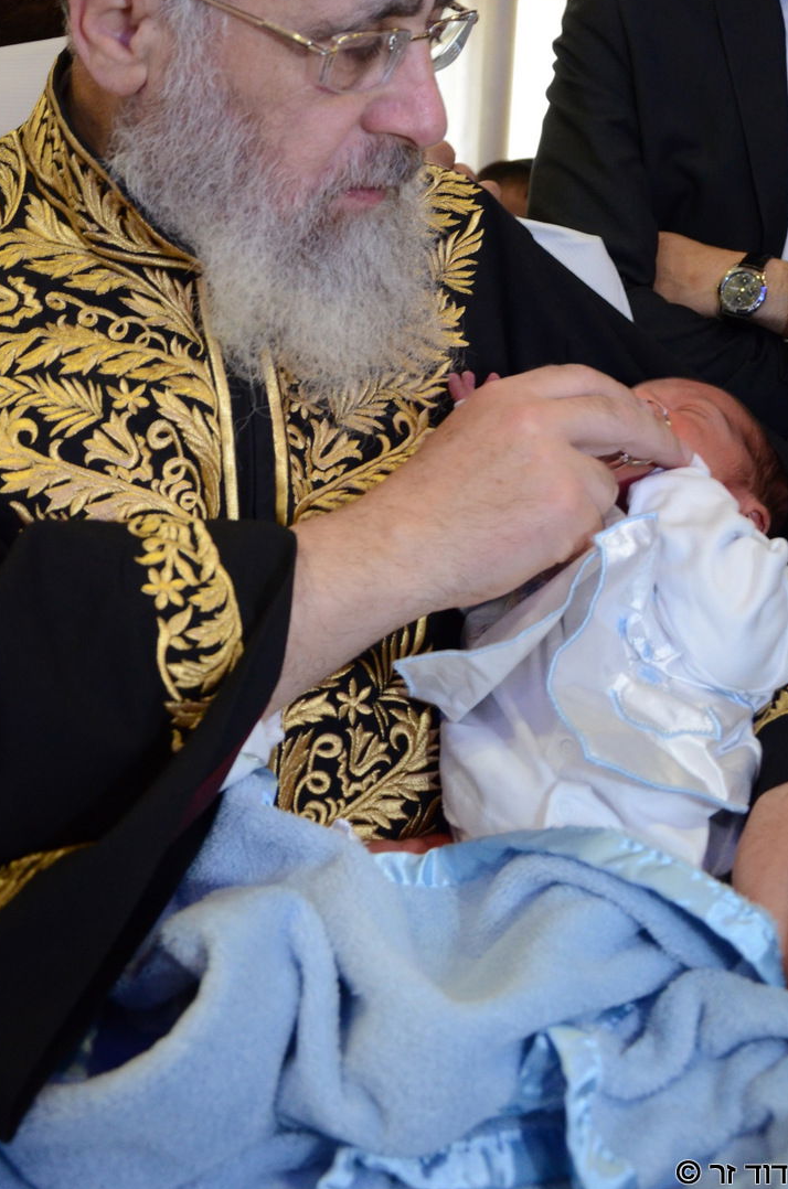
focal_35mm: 49
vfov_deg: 39.7
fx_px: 1616
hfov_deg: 27.4
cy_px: 345
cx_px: 339
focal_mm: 22
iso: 1600
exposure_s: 1/100
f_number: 3.8
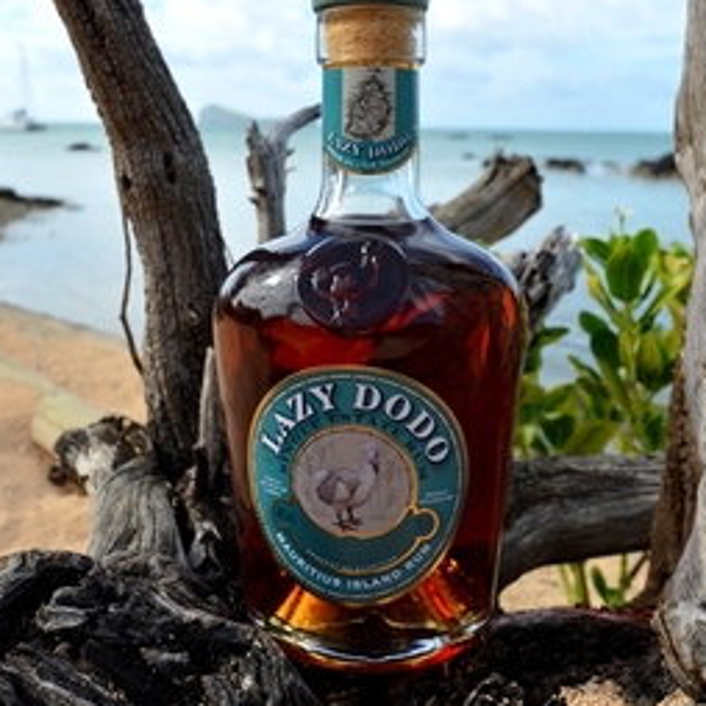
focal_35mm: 40
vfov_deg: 41.4
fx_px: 923
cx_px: 357
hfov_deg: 41.9
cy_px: 242
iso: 140
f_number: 8
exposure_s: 1/250
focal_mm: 20
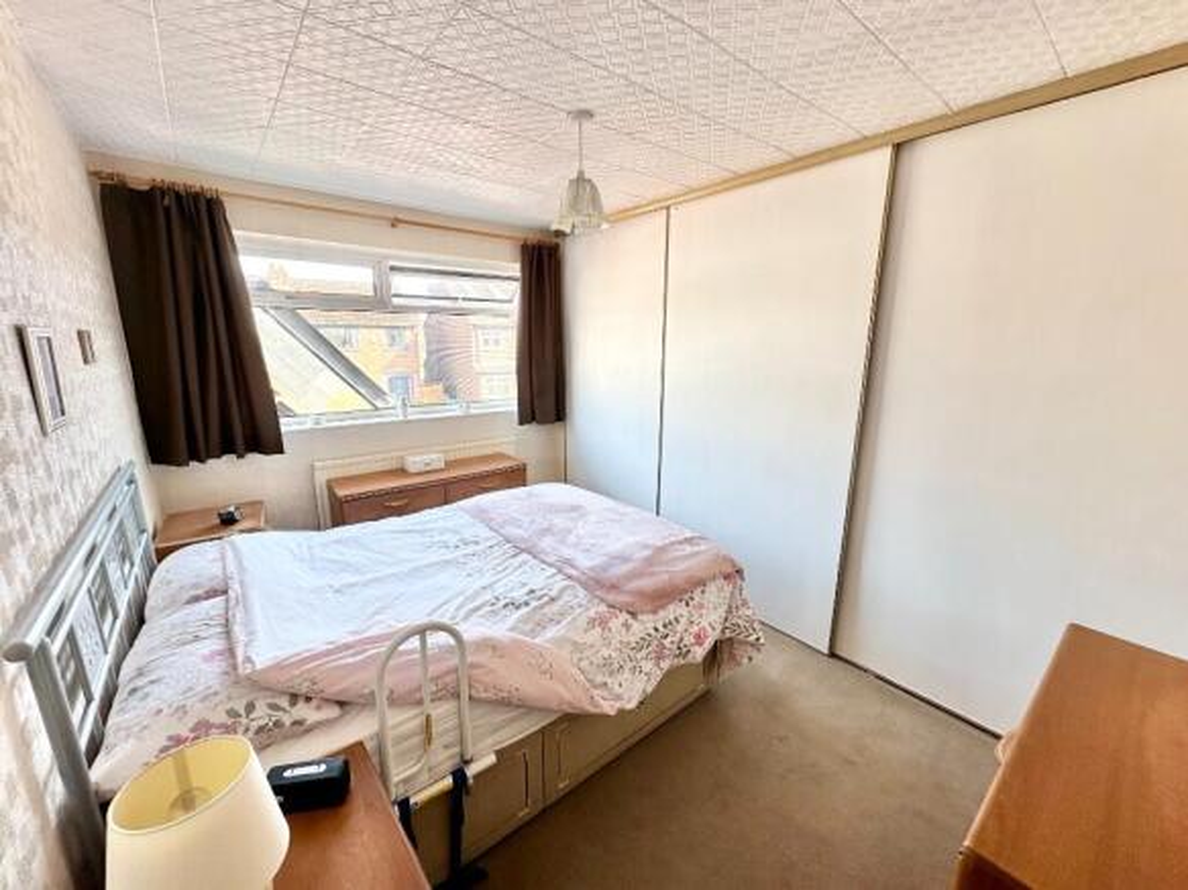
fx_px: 480
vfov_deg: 85.7
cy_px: 445
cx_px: 594
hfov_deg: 102.1
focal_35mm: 14
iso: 50
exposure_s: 1/99
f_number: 2.2
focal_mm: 2.22
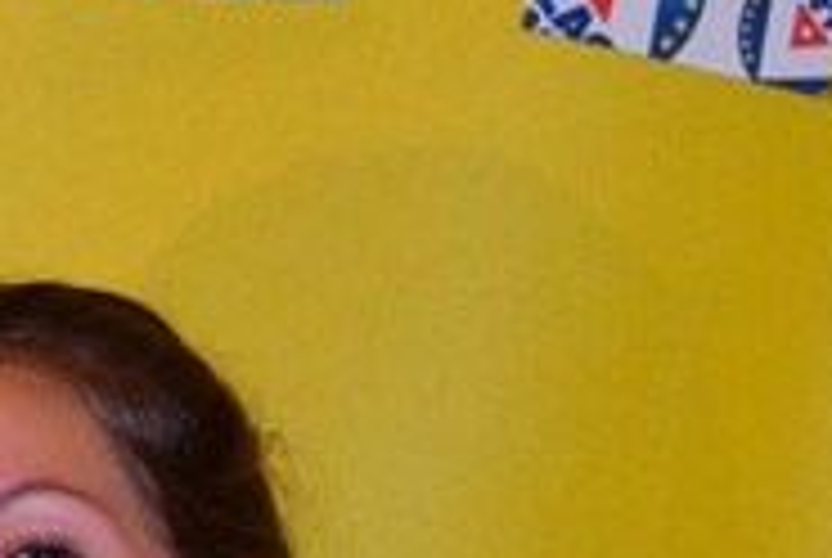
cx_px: -432
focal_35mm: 191
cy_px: 911
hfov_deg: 10.4
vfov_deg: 7.1
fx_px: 4416
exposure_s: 1/200
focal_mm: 23
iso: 1100
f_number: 3.8
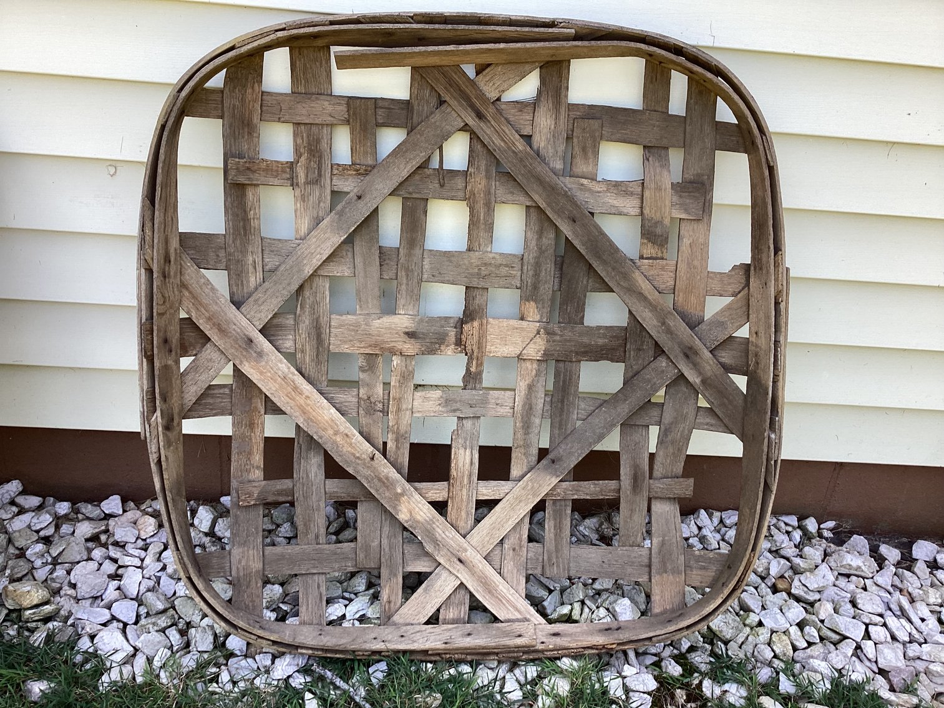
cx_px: 472
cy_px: 354
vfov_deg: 45.4
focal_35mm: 31
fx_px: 845
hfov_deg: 58.3
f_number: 2.4
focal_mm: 3.3
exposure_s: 1/118
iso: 25
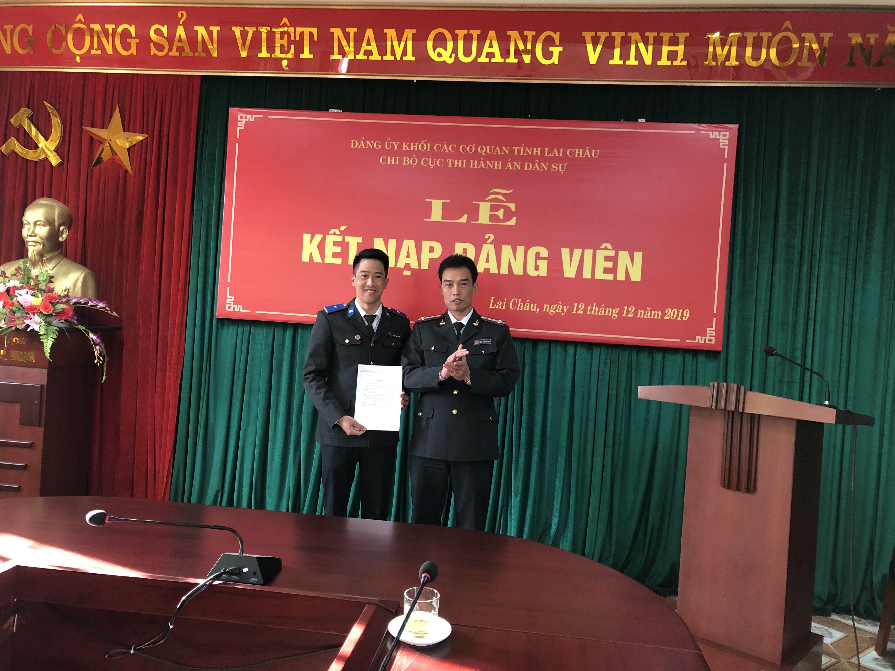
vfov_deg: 49.7
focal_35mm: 28
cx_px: 448
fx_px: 724
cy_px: 336
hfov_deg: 63.4
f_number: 1.8
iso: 80
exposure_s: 1/17
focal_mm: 4
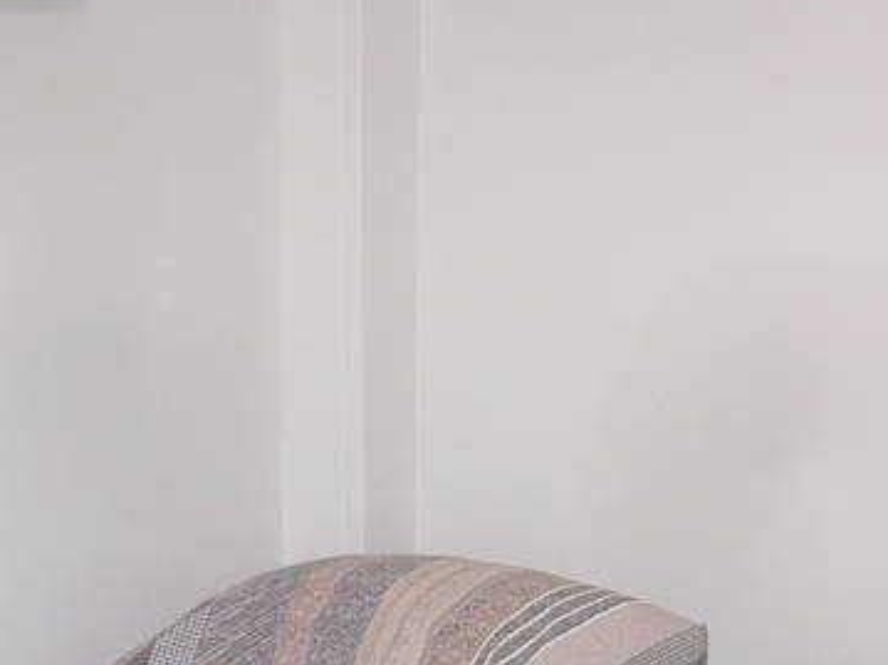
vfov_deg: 18.8
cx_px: 698
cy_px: 588
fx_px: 1975
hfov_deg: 25.0
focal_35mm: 77
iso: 200
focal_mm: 5.8
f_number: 2.8
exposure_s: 1/60
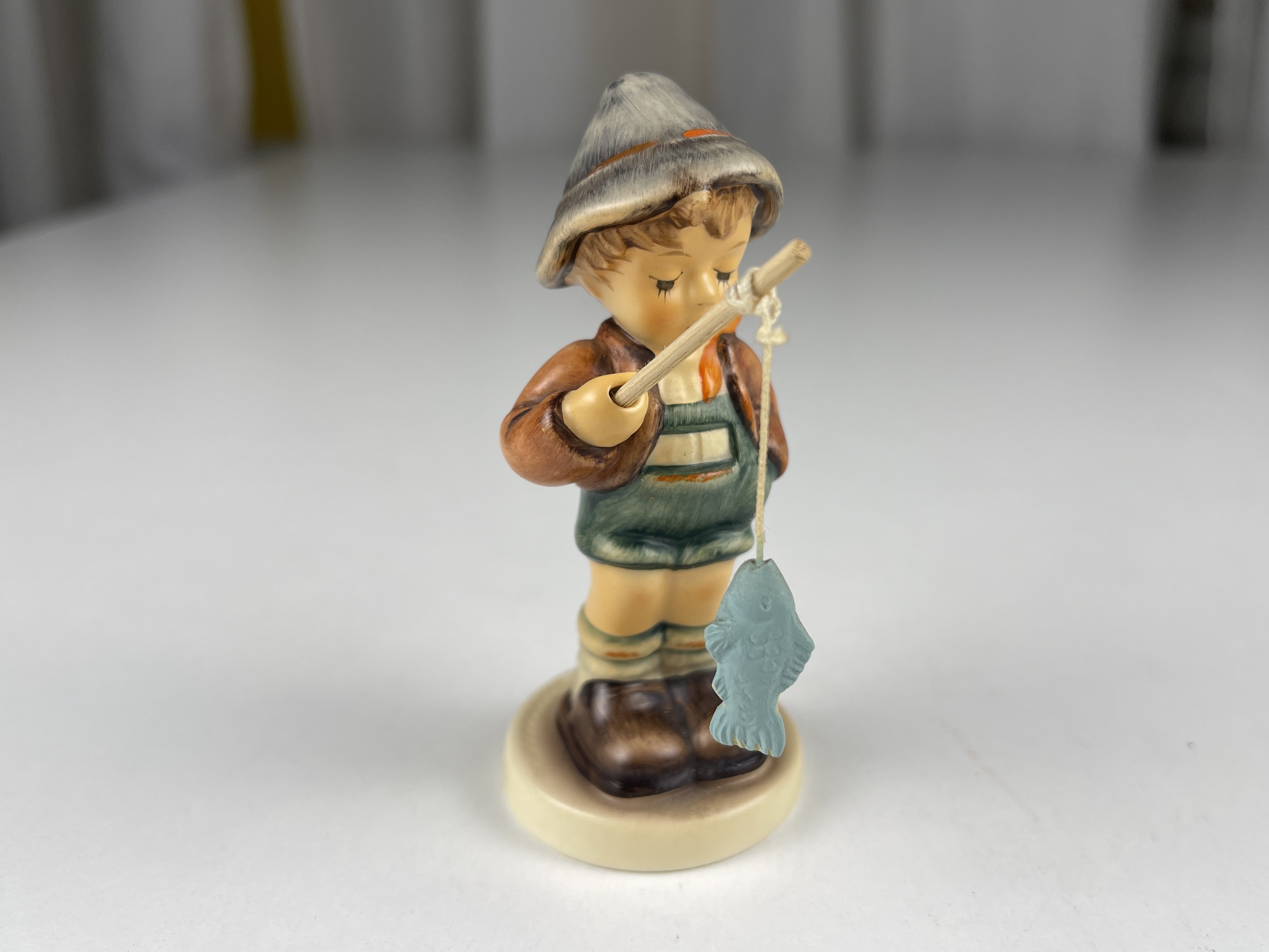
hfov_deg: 61.6
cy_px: 455
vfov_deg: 48.2
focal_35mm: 29
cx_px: 656
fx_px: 1063
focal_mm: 5.1
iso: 32
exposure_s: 1/227
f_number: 1.6
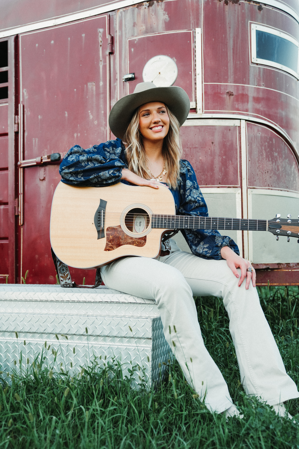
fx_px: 511
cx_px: 150
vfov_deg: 47.4
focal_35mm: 41
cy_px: 224
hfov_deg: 32.6
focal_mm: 41
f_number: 2.8
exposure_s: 1/200
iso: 640
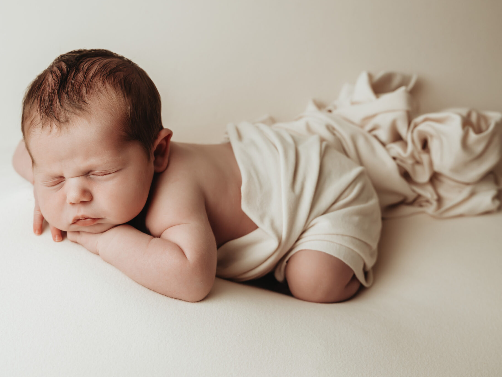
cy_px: 175
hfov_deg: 31.7
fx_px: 885
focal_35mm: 61
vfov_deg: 24.0
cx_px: 225
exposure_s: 1/160
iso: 400
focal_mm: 45
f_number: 4
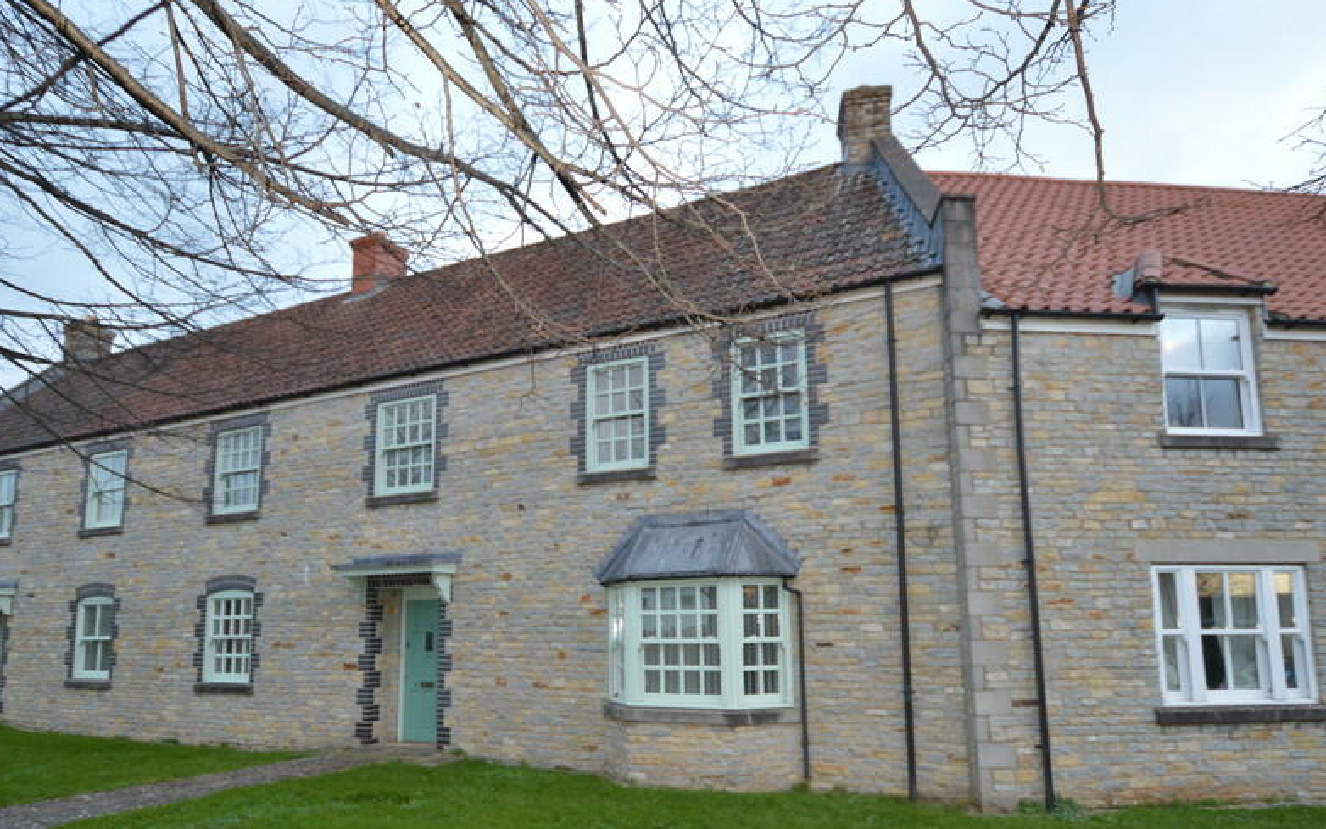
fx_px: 723
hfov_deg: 85.0
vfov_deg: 58.6
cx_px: 631
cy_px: 540
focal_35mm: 20
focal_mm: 10
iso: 400
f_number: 4
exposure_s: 1/100
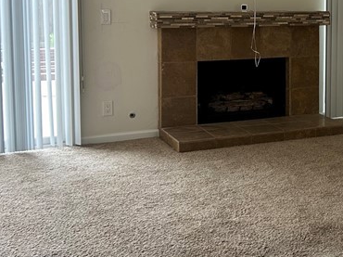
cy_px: 47
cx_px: 363
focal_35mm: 72
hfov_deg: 25.4
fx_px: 713
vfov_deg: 20.2
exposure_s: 1/121
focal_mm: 5.7
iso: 50
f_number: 1.5
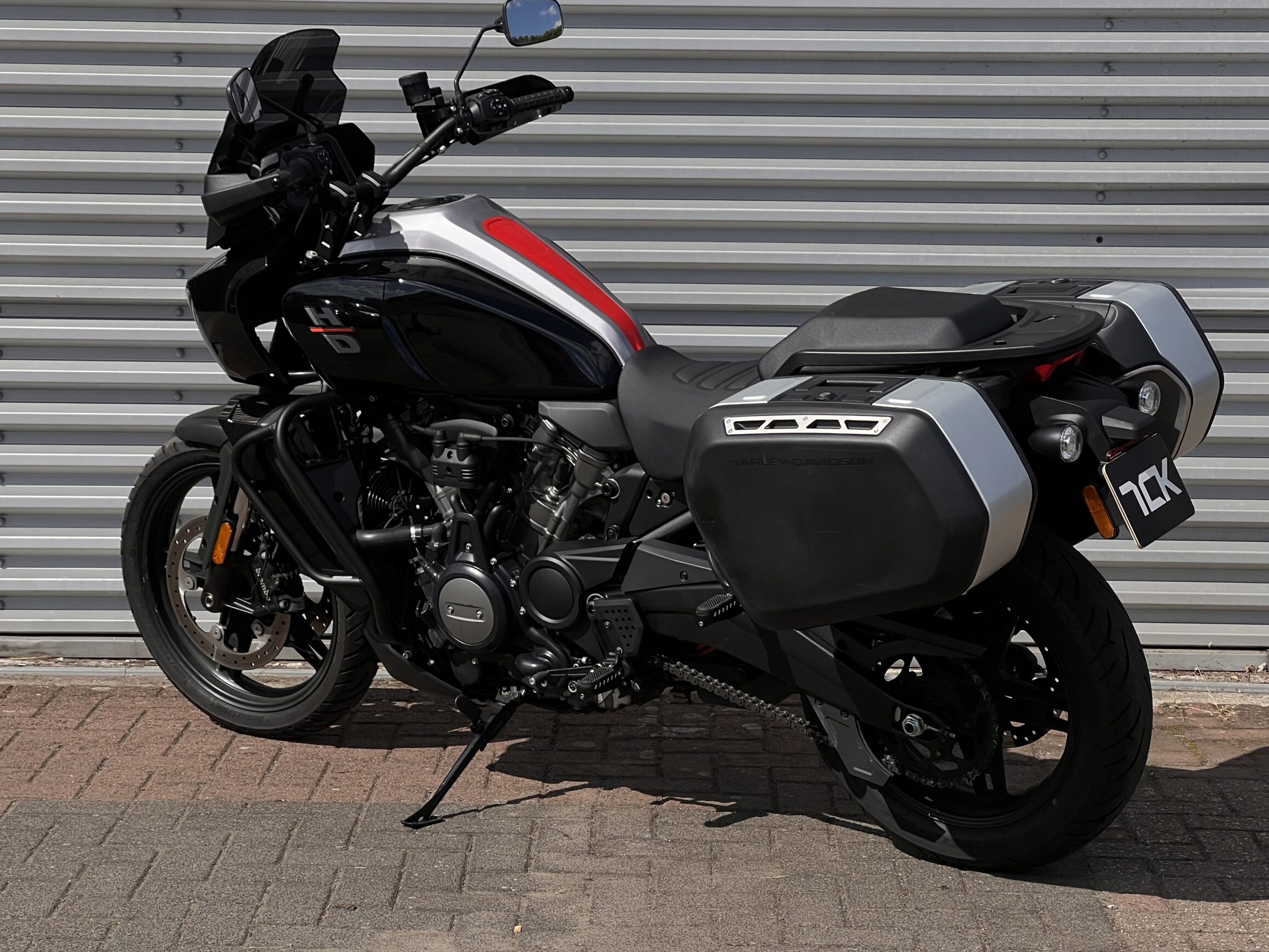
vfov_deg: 17.4
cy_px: 464
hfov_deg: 23.0
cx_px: 648
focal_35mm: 85
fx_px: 3116
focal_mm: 9
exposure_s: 1/1143
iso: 32
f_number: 2.8
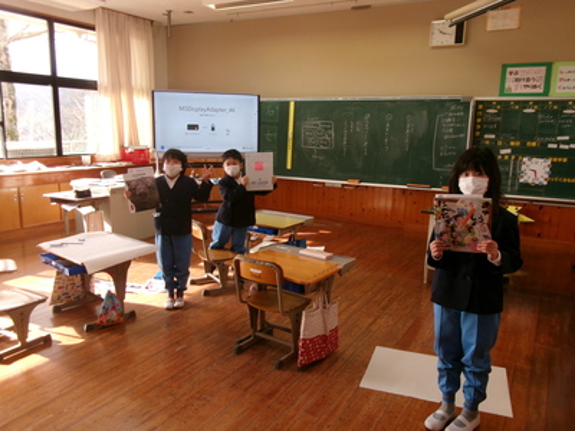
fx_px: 465
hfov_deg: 63.4
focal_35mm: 28
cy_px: 216
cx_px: 288
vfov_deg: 49.7
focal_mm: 5.1
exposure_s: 1/34
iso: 114
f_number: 3.9
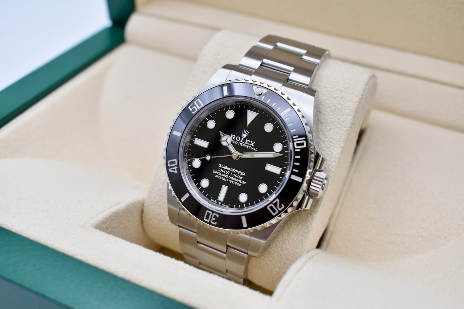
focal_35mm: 48
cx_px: 232
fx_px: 619
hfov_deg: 41.1
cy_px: 154
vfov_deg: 28.1
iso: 720
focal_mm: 32
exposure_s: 1/125
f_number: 5.6
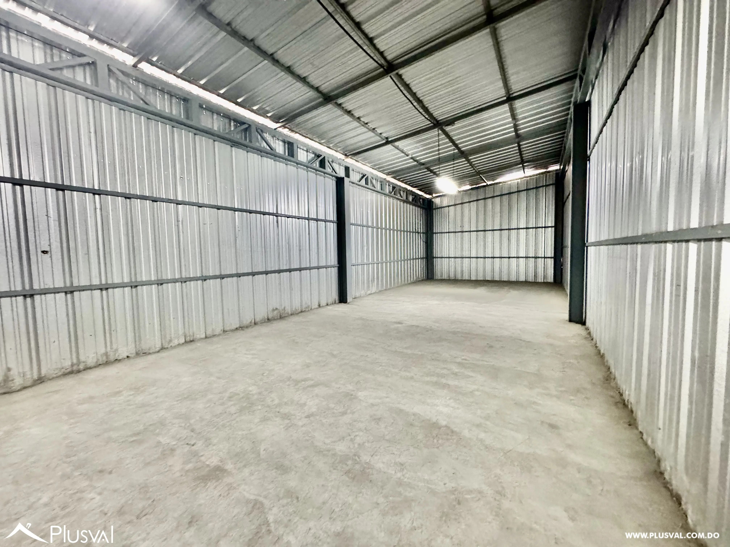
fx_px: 295
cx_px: 365
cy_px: 274
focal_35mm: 14
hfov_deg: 102.1
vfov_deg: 85.7
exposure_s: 1/60
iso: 1250
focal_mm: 2.22
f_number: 2.2
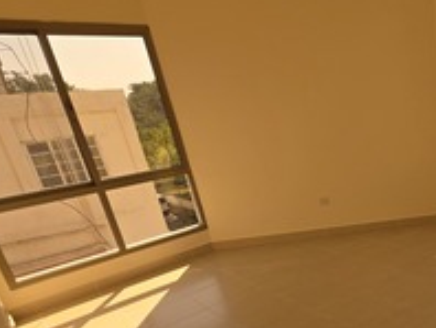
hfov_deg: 49.3
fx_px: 378
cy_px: 223
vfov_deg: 46.0
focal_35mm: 30
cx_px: 433
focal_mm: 2.2
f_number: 1.9
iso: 40
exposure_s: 1/382
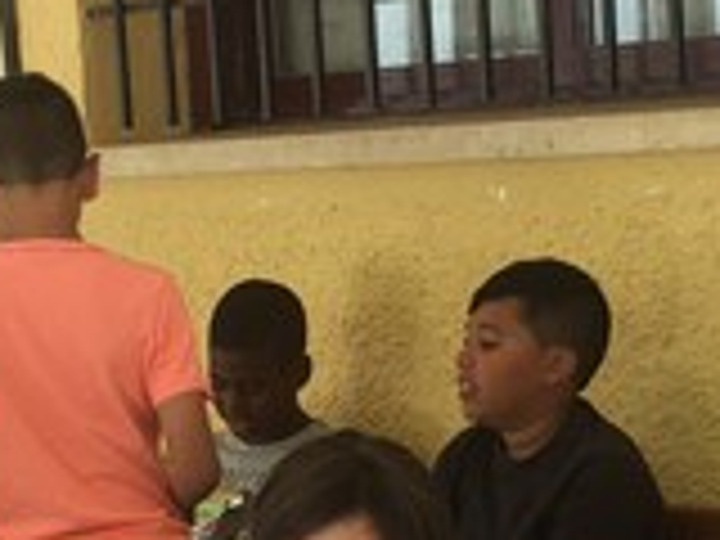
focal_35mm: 145
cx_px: 158
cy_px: 630
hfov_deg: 13.6
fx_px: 3016
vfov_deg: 10.1
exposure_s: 1/50
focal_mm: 4.15
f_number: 2.2
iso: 32
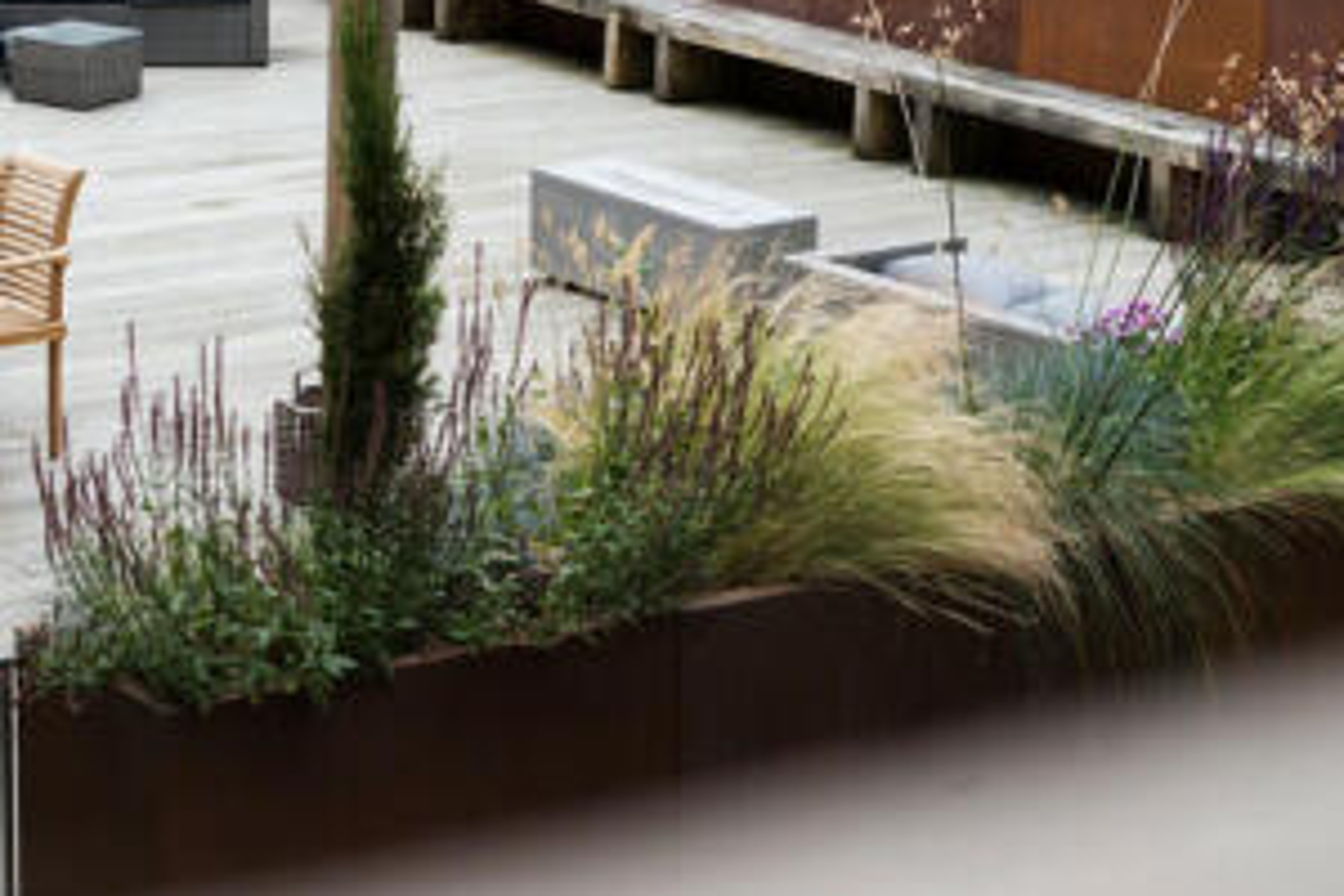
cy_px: 213
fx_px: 4069
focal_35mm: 109
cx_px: -40
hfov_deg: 18.2
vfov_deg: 12.5
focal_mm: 50
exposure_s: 1/125
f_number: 5
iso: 100
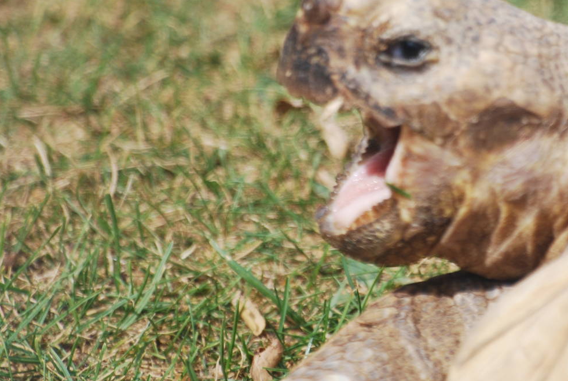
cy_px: 127
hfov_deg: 2.8
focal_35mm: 734
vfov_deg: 1.9
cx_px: 433
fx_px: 11596
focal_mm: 300
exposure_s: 1/500
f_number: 5.6
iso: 220
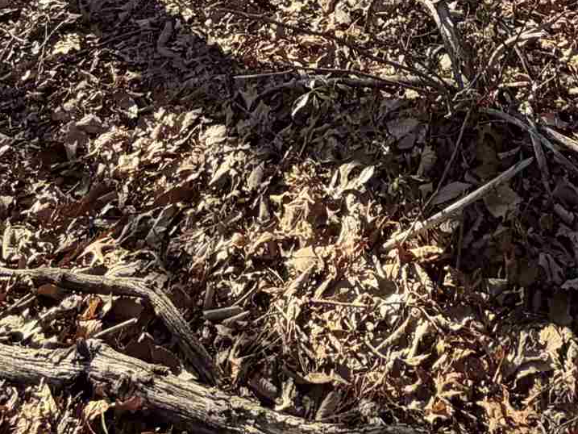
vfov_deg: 17.4
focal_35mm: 60
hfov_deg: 31.8
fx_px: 1002
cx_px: 399
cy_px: -442
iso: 64
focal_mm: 2.22
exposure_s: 1/502
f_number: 2.2
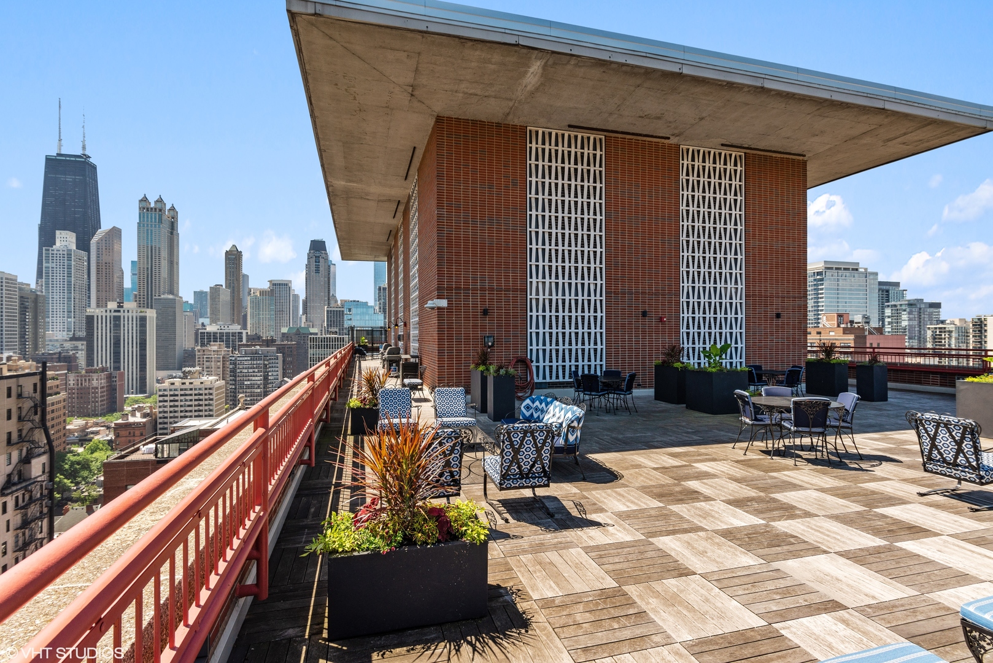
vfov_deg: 70.5
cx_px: 496
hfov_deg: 93.3
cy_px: 332
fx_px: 469
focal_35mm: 17
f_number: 8
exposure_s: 1/500
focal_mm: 17
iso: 200
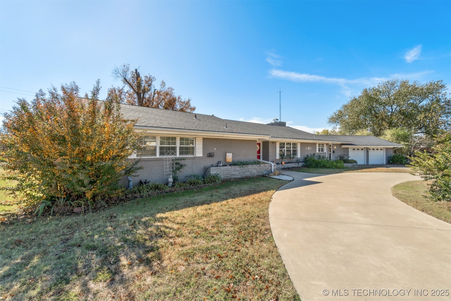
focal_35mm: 15
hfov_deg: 100.4
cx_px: 226
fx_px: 188
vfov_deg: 77.3
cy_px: 150
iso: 100
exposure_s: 1/500
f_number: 8
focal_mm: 10
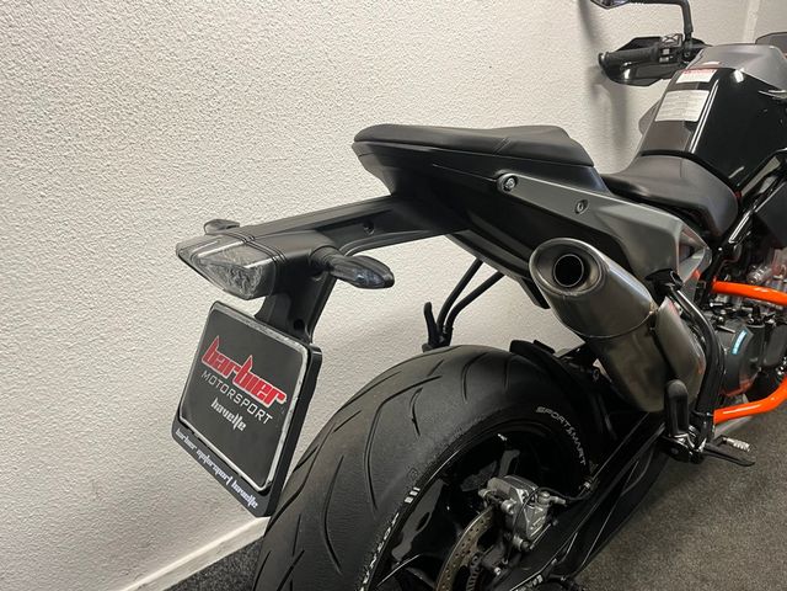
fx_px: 591
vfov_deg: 53.1
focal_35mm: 26
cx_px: 394
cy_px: 296
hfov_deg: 67.3
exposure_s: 1/50
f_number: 1.6
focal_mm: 5.1
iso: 100
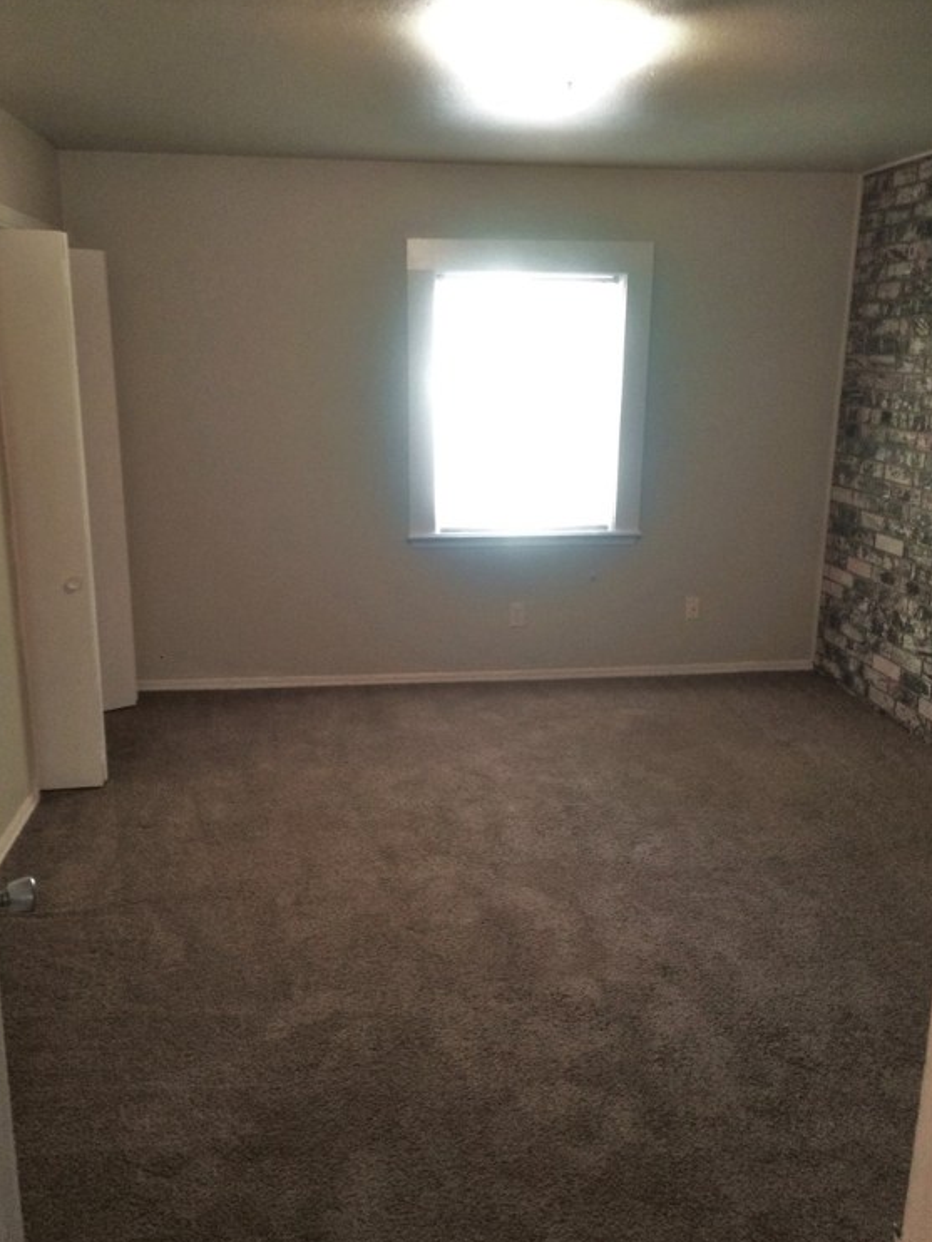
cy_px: 623
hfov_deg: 46.8
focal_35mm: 30
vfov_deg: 59.9
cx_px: 455
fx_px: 1076
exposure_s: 1/24
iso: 250
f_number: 2.2
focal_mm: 4.15
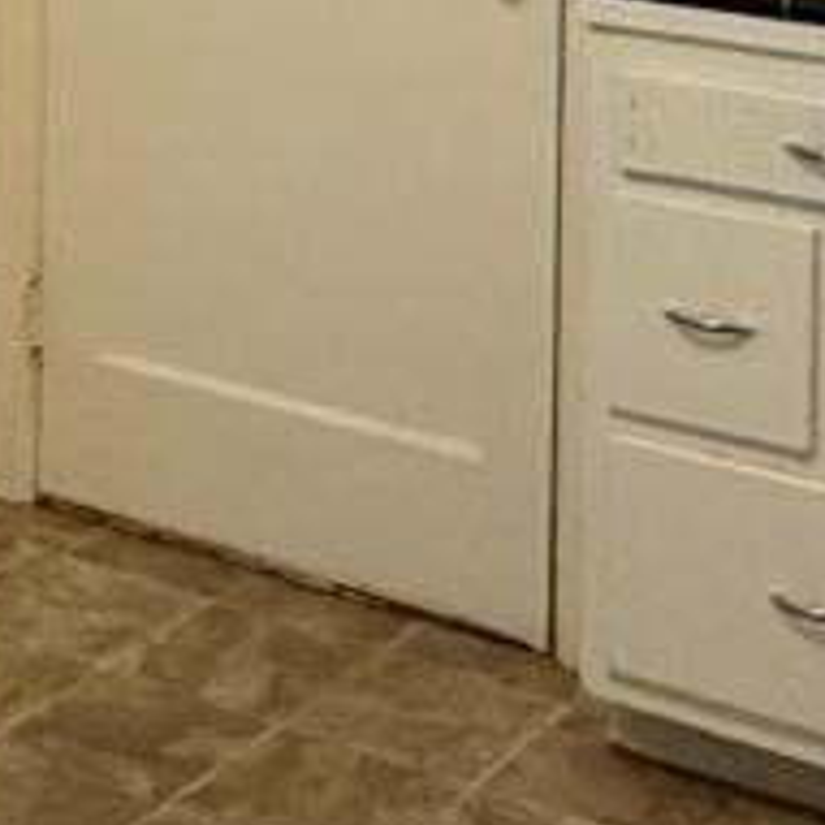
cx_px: 0
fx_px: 2615
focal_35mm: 97
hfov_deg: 17.5
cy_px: -417
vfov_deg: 16.3
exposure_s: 1/60
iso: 500
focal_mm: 2.22
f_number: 2.2
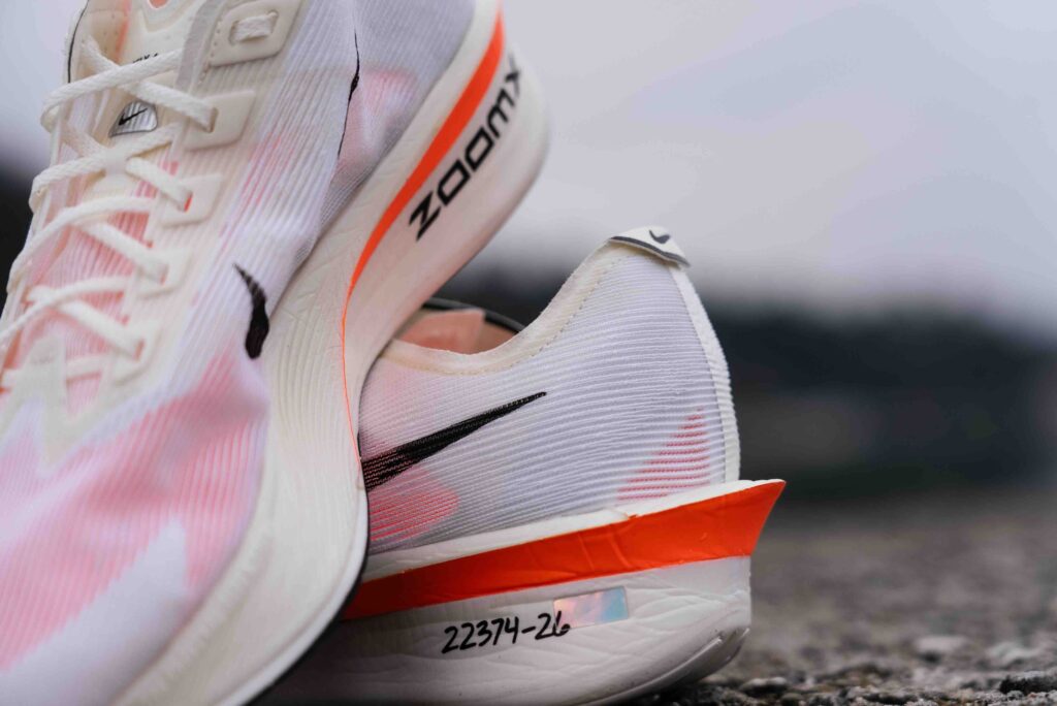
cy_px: 353
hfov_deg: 26.3
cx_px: 528
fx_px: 2262
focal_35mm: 77
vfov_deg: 17.7
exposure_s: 1/800
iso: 200
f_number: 4
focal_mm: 77
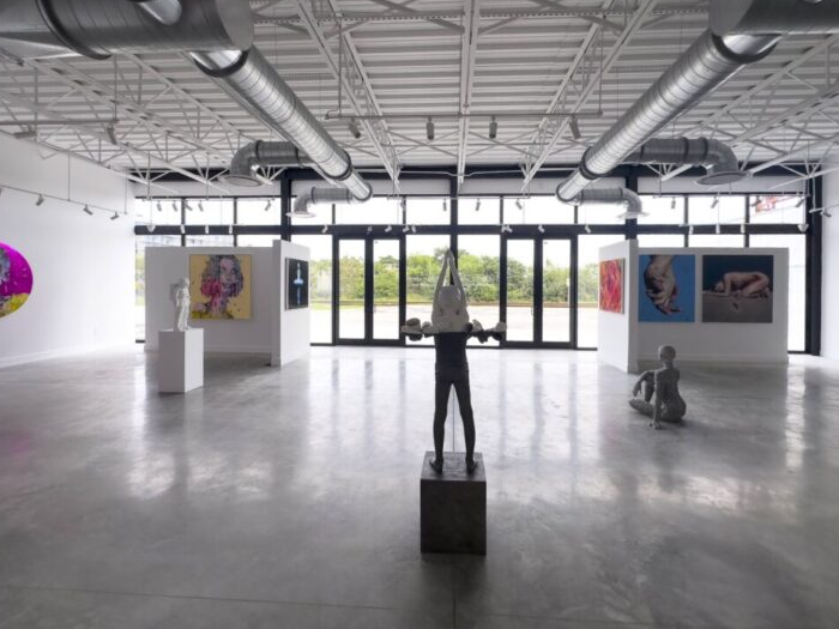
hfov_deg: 98.1
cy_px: 305
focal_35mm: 15
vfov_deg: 81.7
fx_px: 364
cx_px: 402
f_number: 2.2
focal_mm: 2.22
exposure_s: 1/460
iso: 40
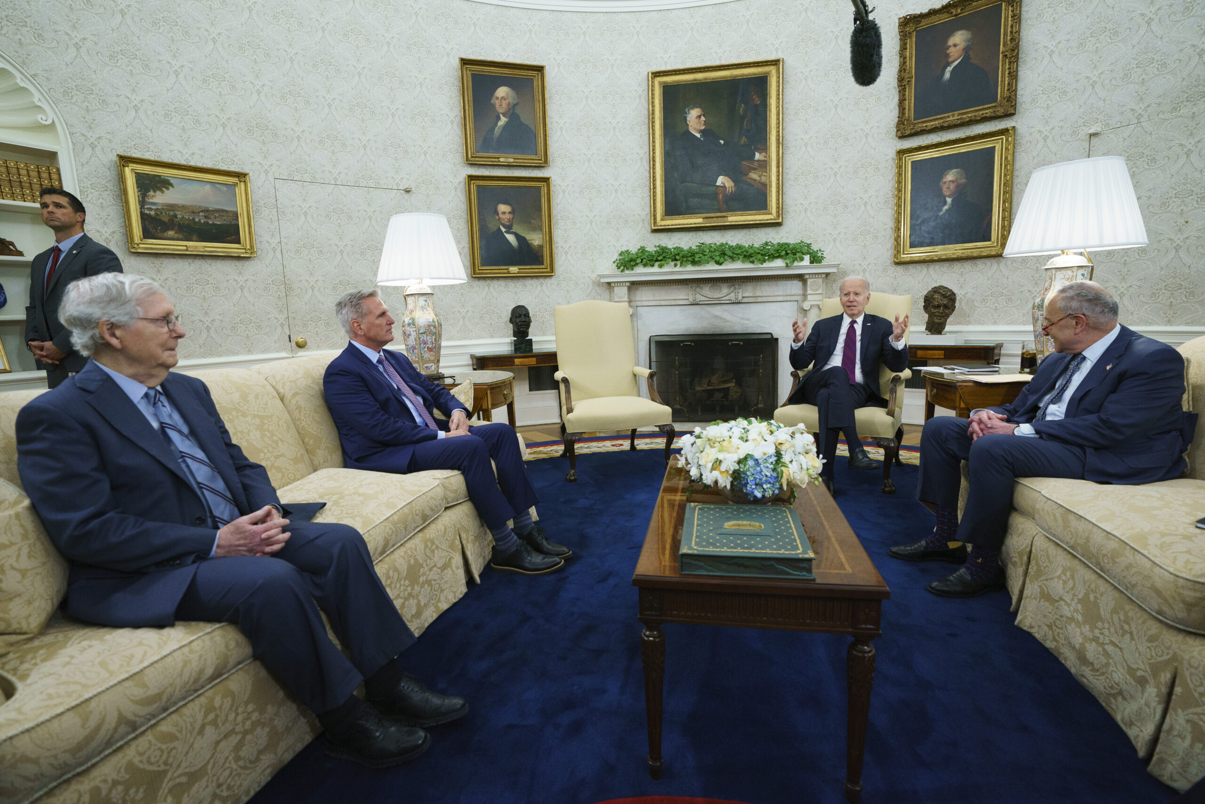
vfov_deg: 73.8
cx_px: 602
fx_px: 536
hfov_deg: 96.7
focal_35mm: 16
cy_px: 402
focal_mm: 16
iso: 2000
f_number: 4
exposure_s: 1/250
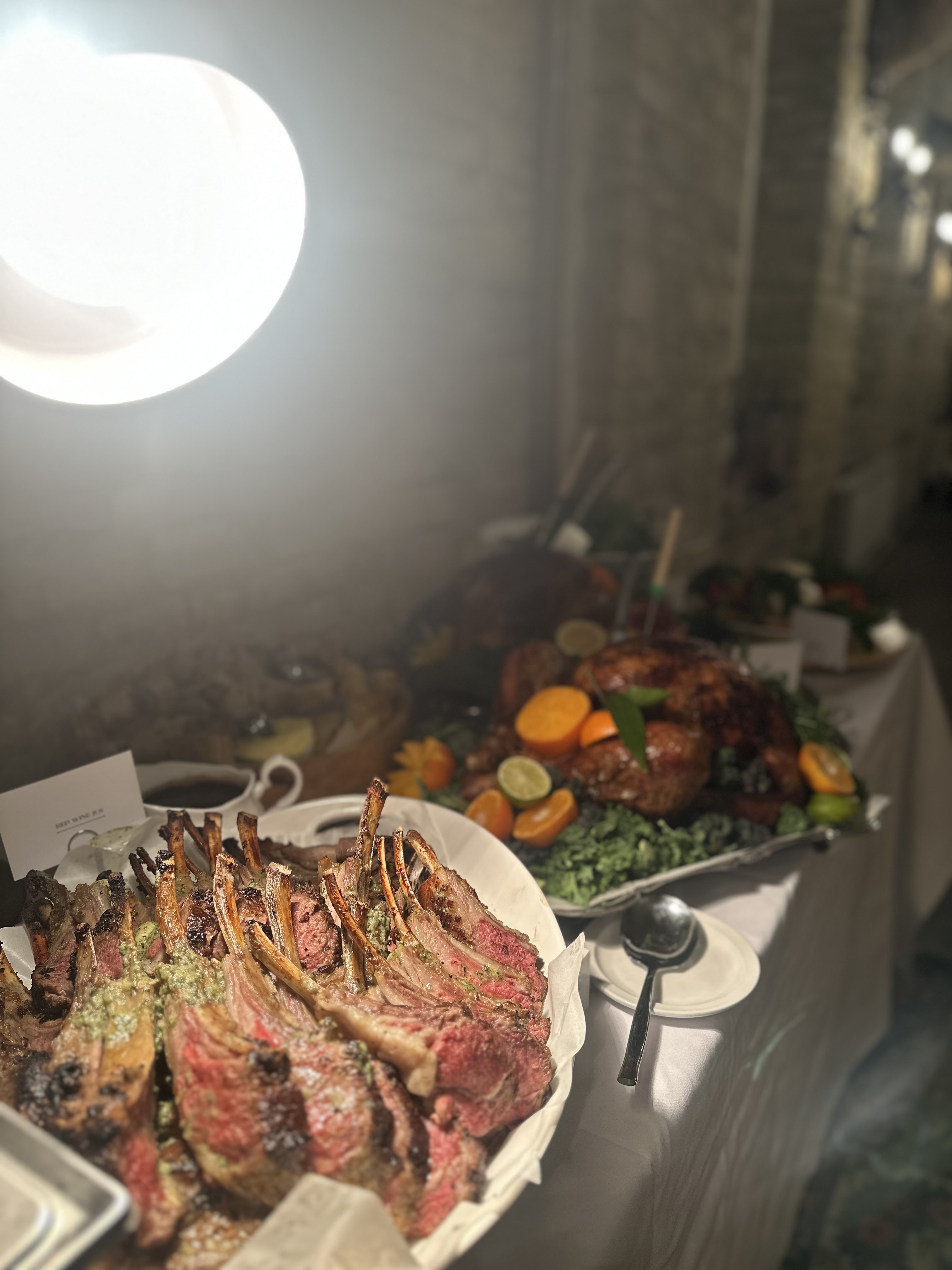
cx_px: 476
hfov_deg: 56.8
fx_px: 880
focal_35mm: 24
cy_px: 635
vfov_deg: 71.6
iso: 64
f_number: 1.78
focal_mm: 6.86
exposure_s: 1/100
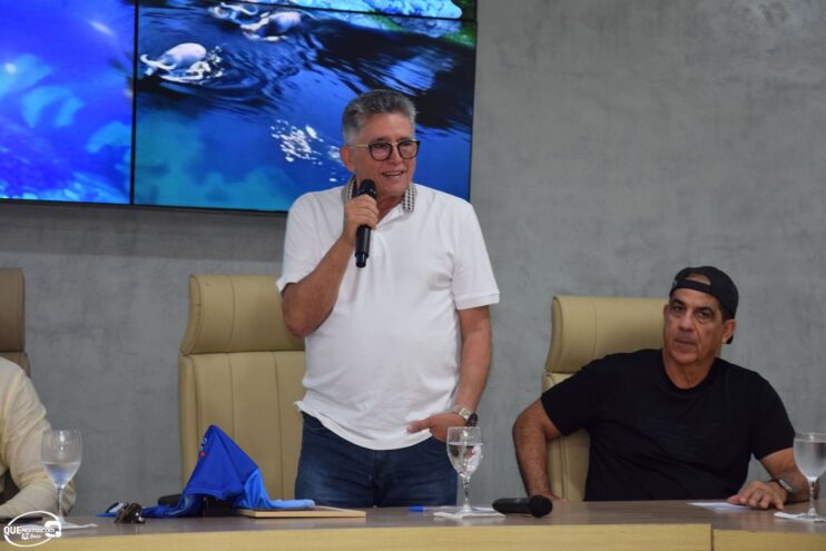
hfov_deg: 18.2
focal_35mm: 112
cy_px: 276
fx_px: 2582
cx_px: 413
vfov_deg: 12.2
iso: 800
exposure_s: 1/80
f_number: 5.3
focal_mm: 75
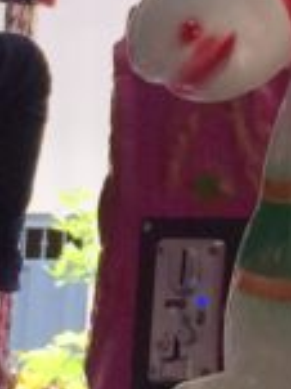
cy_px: 103
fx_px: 2211
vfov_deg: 10.0
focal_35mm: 197
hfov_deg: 7.5
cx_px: 224
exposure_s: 1/1068
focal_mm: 4.15
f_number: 2.2
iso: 32
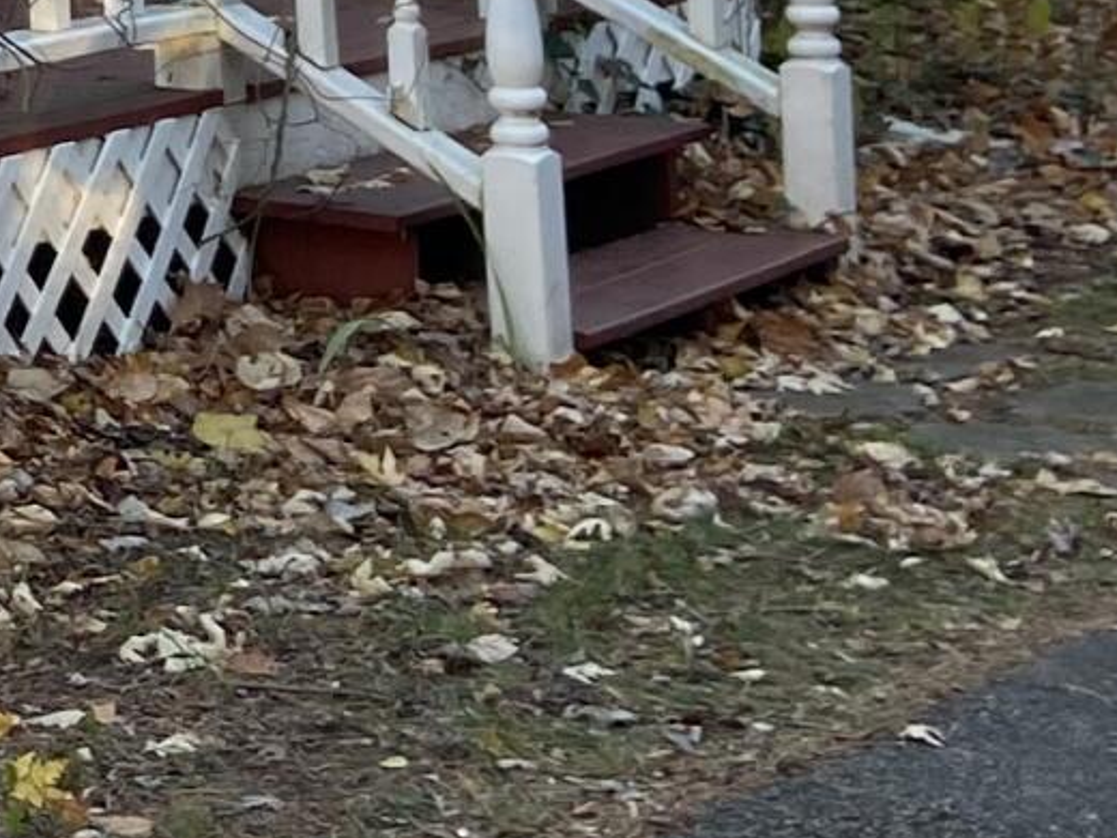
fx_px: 4840
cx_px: -1022
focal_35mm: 150
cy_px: -700
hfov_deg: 11.9
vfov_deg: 9.4
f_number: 1.8
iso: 32
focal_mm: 4.25
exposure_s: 1/135
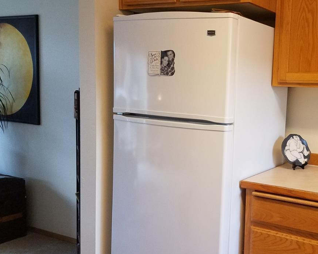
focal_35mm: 44
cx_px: 245
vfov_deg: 34.1
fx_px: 414
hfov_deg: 40.6
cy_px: 124
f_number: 1.7
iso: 125
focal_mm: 4.2
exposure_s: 1/60
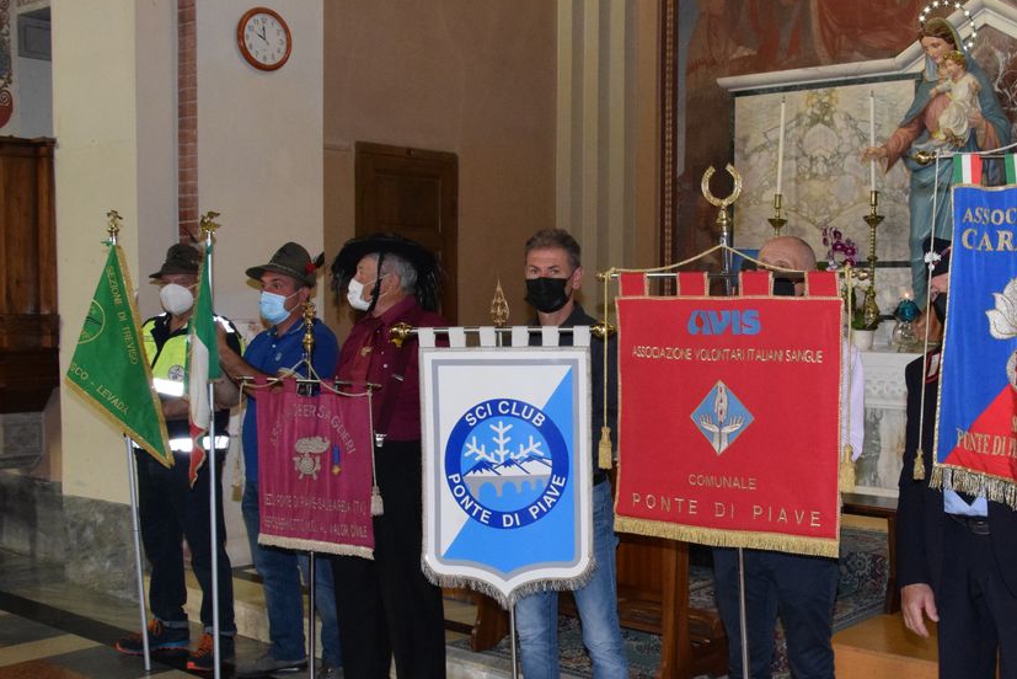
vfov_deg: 29.4
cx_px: 700
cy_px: 404
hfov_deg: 42.2
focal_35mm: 46
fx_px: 1292
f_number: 10
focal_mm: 21
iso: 3200
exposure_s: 1/60
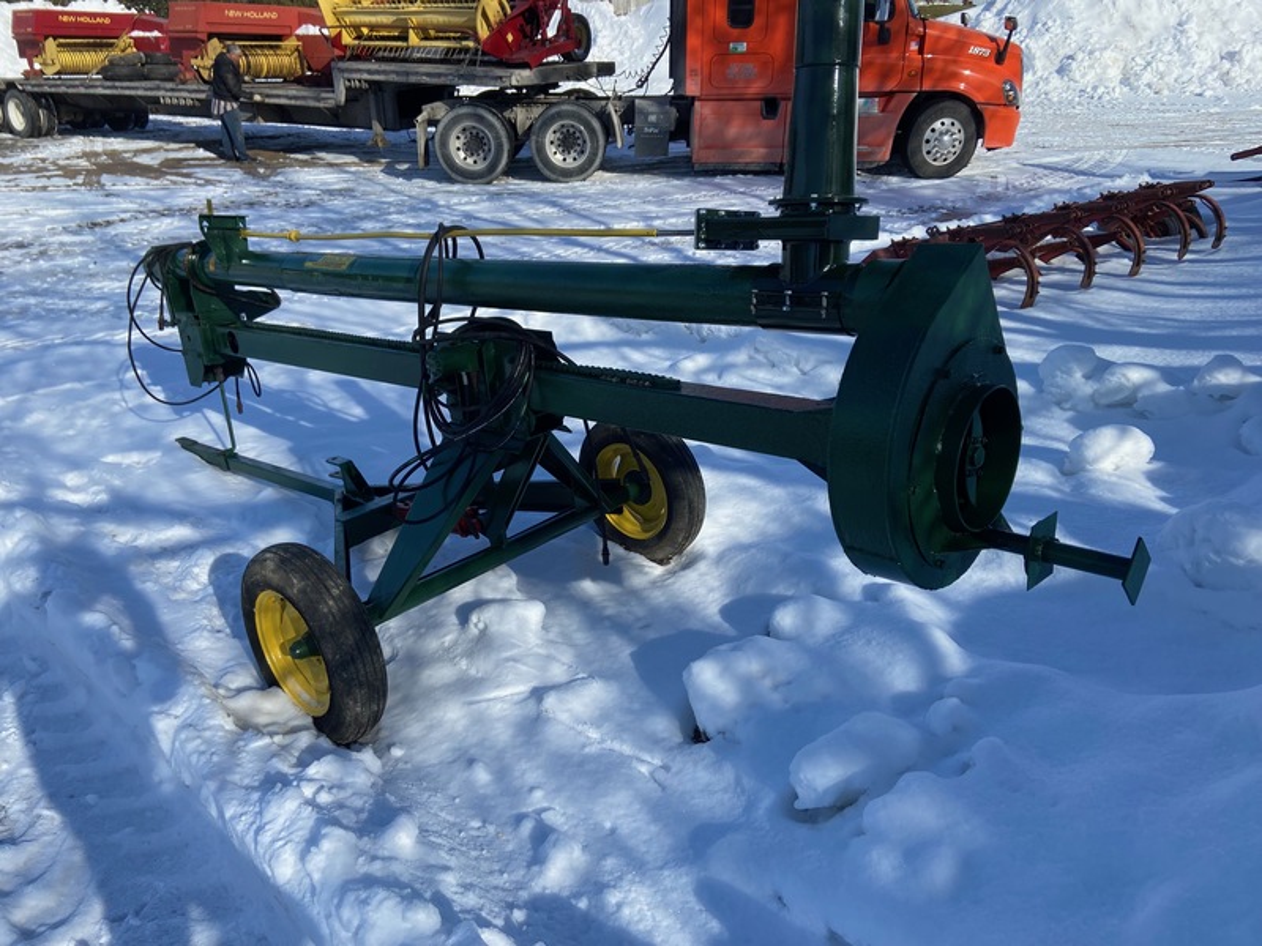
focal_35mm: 26
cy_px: 473
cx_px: 631
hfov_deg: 67.3
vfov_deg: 53.1
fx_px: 948
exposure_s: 1/3401
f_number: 1.8
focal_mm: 4.25
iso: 32
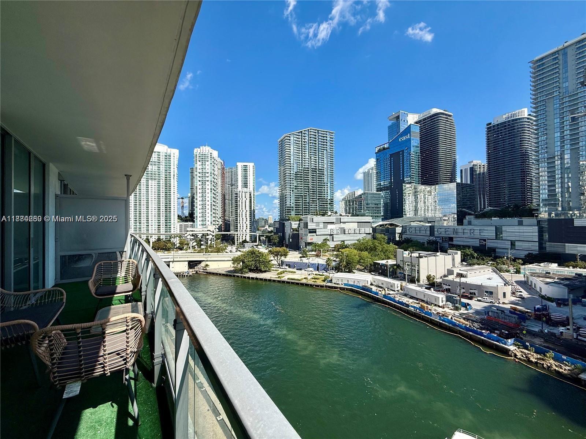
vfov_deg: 85.7
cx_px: 293
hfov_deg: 102.1
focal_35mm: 14
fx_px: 237
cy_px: 220
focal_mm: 2.22
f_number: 2.2
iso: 50
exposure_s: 1/2841
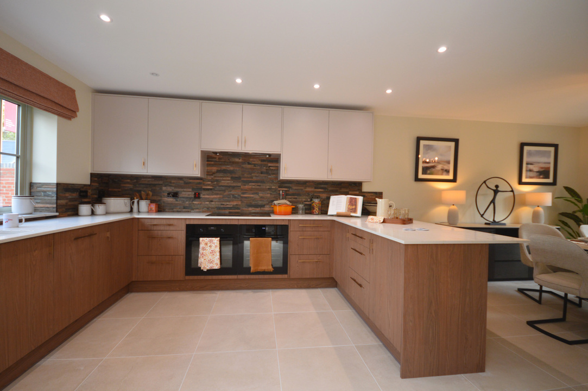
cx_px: 294
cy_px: 196
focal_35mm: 15
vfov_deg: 77.2
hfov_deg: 100.4
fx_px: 245
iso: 450
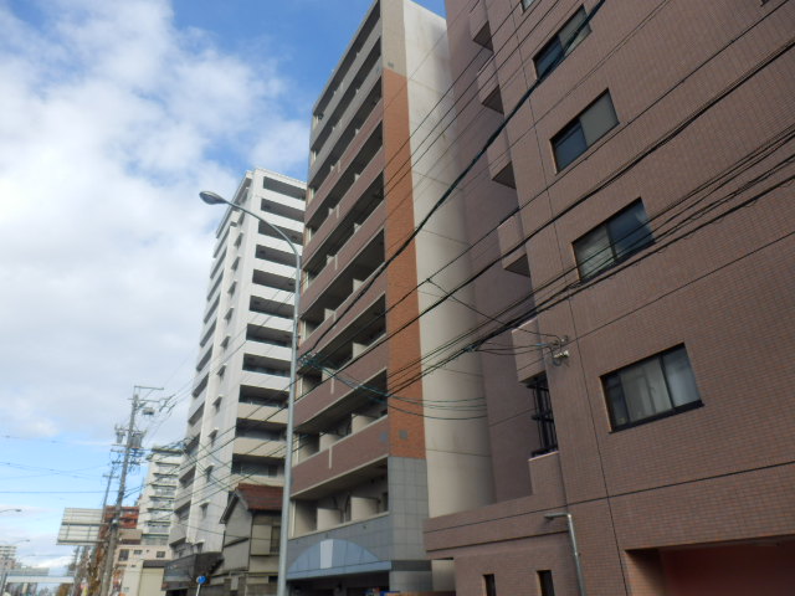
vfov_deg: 56.8
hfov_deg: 71.6
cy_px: 298
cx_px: 398
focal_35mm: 24
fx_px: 551
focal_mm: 4.2
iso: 80
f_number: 3
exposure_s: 1/640
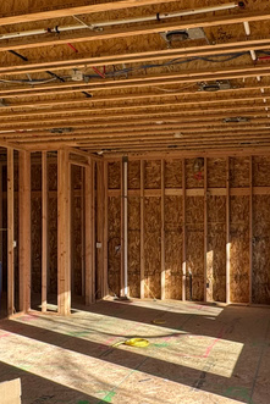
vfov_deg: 43.5
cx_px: 136
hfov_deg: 29.9
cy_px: 231
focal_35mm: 45
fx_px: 506
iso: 40
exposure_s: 1/328
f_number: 2.2
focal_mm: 2.22
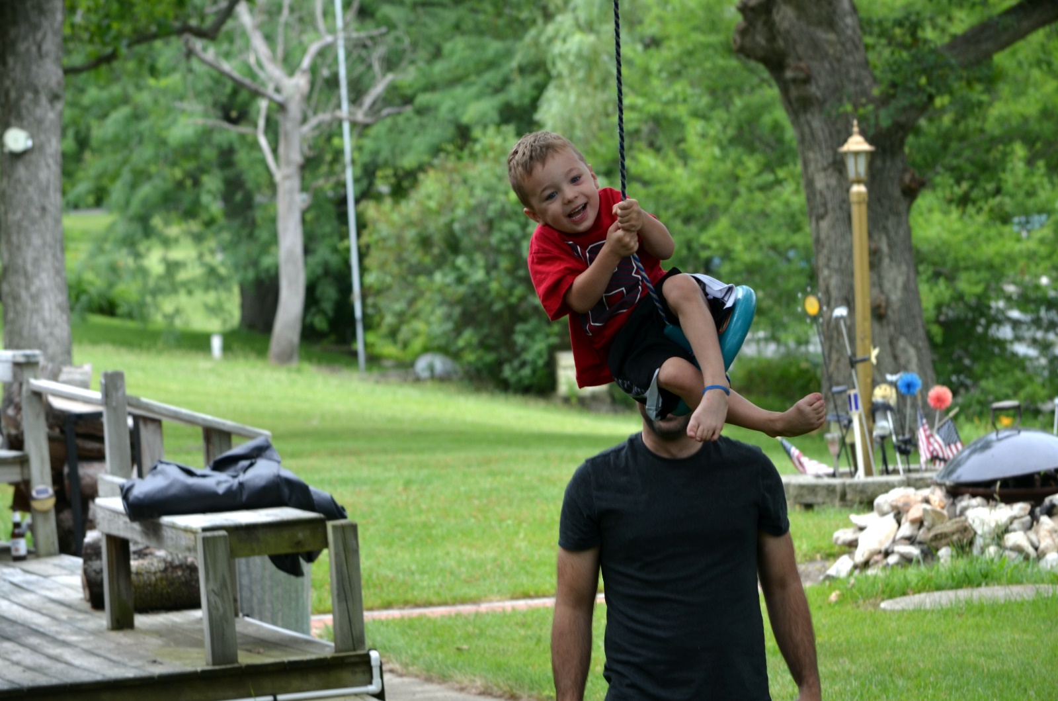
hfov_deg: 13.1
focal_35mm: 158
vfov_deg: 8.7
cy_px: 350
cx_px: 529
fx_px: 4618
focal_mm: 105
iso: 200
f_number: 6.3
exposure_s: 1/160
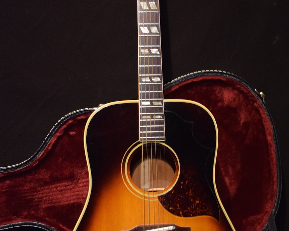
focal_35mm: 72
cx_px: 147
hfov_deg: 26.4
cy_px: 110
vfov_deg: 21.3
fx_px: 616
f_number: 4.2
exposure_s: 1/30
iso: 2800
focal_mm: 30
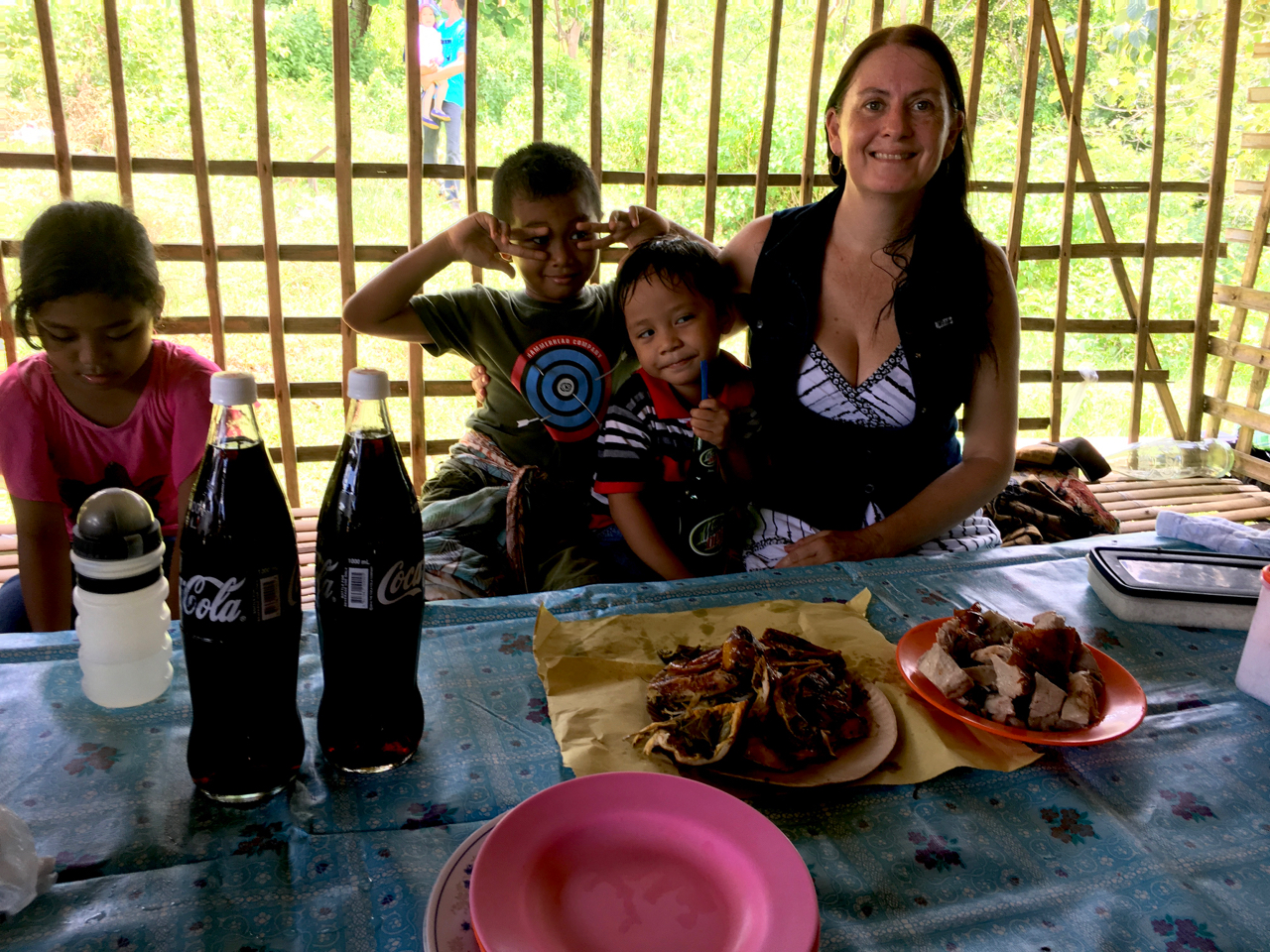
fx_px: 1064
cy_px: 476
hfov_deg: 61.7
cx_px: 635
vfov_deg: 48.2
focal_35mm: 29
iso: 32
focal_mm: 4.15
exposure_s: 1/60
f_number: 2.2
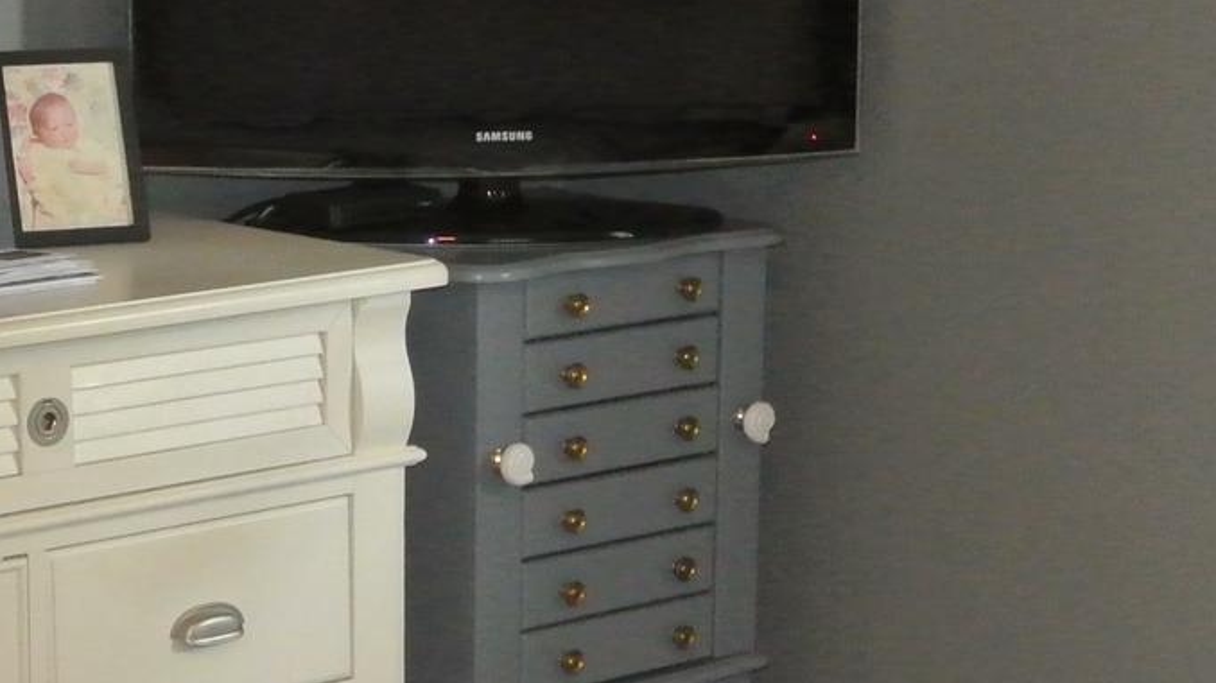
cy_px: 419
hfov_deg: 18.7
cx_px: 386
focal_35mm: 114
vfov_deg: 10.6
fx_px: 3675
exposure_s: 1/60
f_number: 4
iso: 2000
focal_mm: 13.6
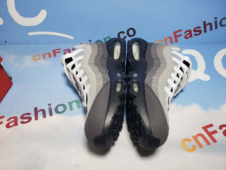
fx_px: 170
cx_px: 113
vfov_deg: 53.1
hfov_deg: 67.3
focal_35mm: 26
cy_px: 85
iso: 50
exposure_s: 1/160
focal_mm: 4.3
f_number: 2.4
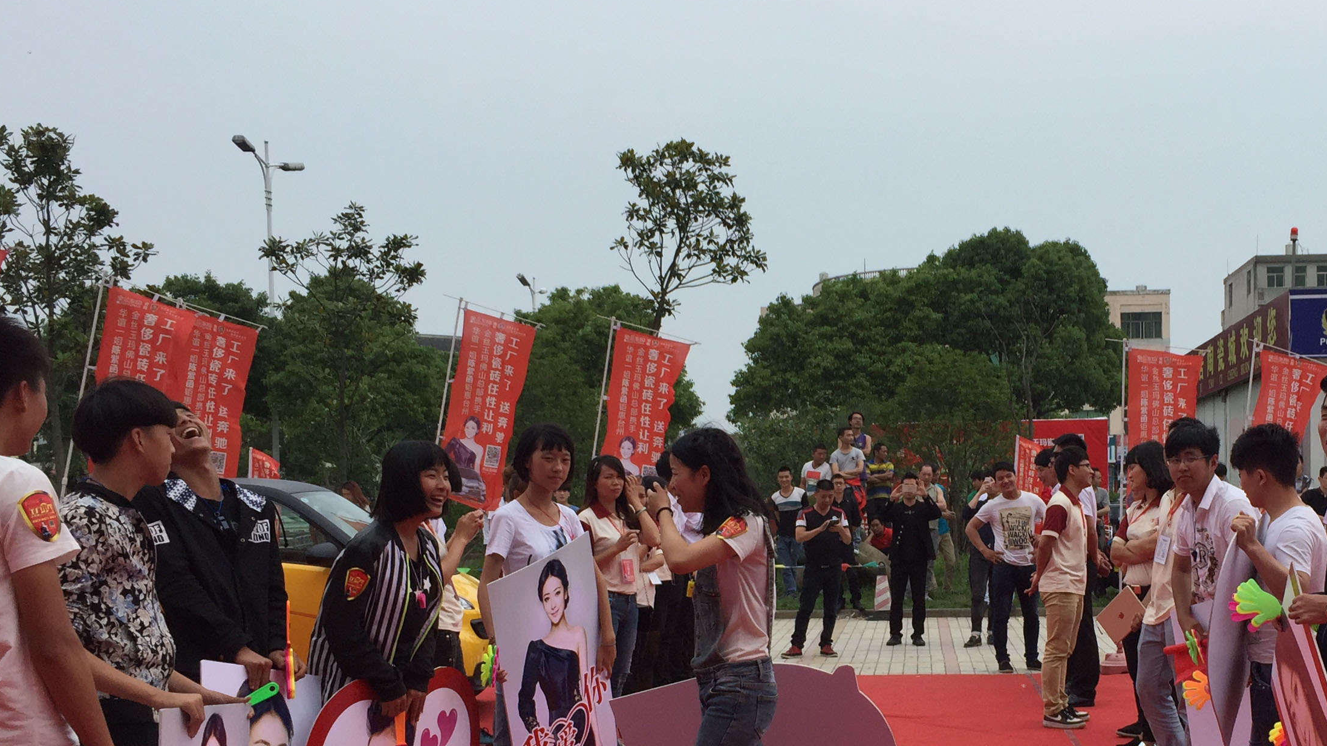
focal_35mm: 47
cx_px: 883
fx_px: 1654
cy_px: 557
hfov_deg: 43.1
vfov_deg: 25.1
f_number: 2.2
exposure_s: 1/3049
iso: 32
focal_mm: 4.15
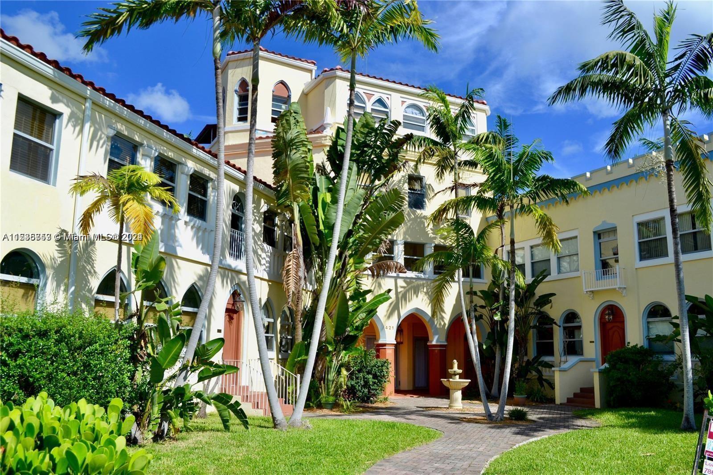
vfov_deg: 40.0
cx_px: 356
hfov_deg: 57.2
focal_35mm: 33
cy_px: 238
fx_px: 653
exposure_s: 1/250
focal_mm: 22
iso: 100
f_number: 8
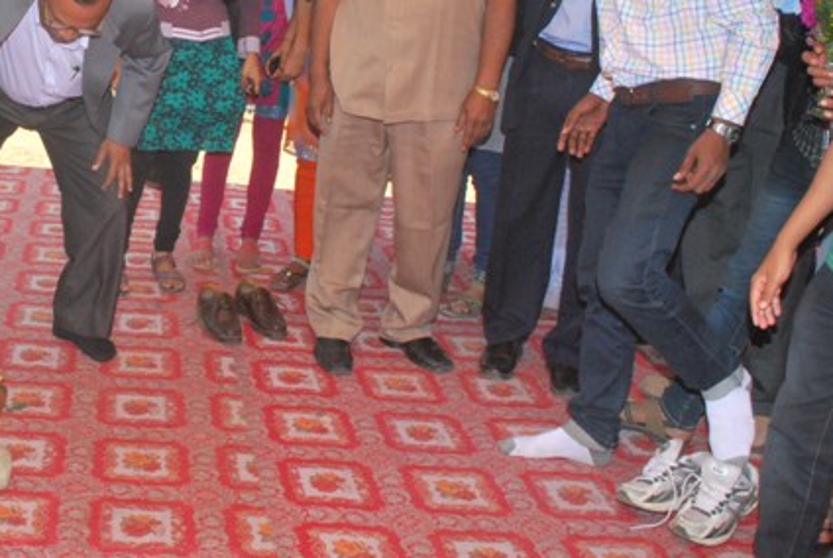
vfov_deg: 26.1
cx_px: 116
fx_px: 1182
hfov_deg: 36.9
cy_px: 119
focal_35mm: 51
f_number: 16
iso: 800
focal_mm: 18
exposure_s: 1/125
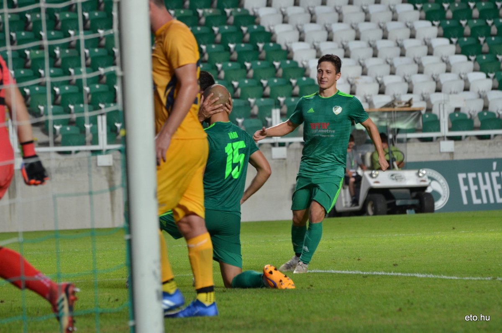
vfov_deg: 5.1
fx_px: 3757
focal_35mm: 270
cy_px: 166
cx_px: 251
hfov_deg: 7.6
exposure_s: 1/320
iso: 1250
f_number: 5
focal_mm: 180
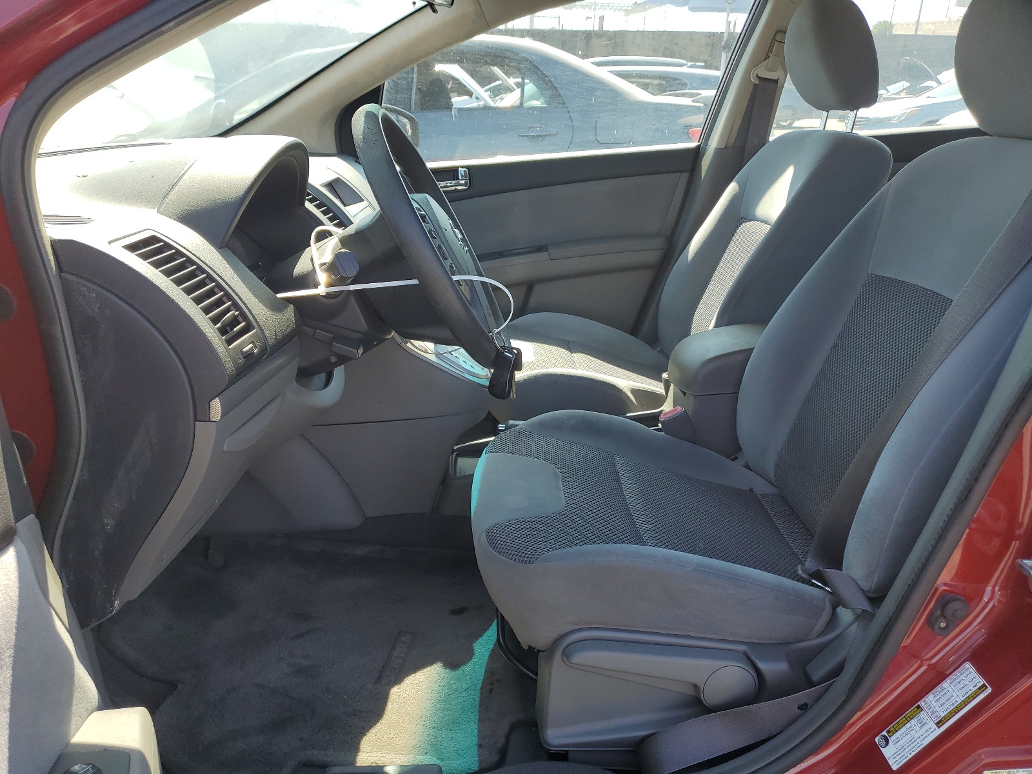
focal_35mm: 26
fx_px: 775
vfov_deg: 53.1
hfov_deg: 67.3
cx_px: 516
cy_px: 387
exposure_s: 1/556
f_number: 1.5
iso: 50
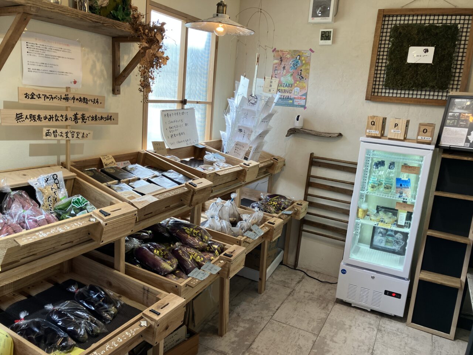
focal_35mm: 28
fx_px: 383
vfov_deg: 49.7
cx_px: 236
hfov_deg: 63.4
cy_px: 178
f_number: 1.8
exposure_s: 1/60
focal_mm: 3.99
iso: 50
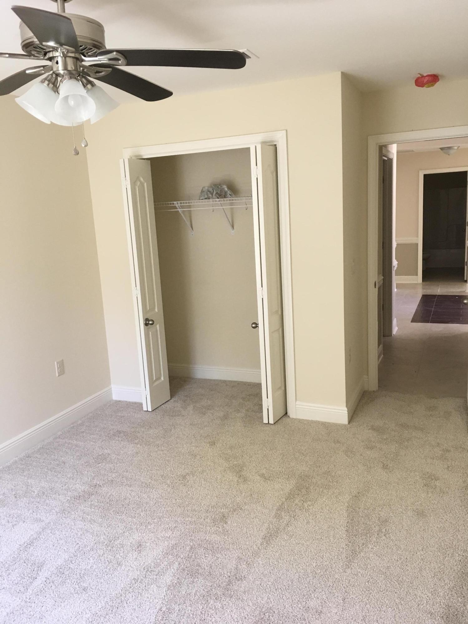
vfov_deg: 61.7
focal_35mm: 29
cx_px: 234
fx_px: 523
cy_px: 312
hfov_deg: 48.2
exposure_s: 1/30
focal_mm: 4.15
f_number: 2.2
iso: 100
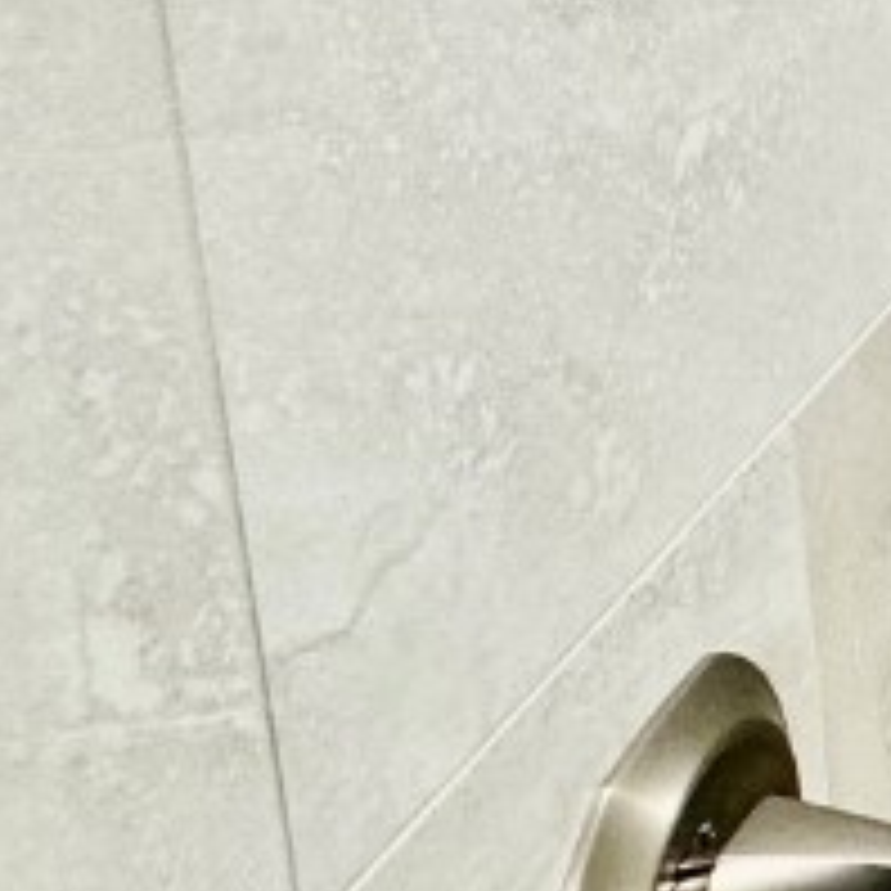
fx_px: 1864
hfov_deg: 14.6
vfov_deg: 23.7
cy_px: -261
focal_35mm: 64
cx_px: 2210
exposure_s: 1/120
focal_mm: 2.22
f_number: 2.2
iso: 200
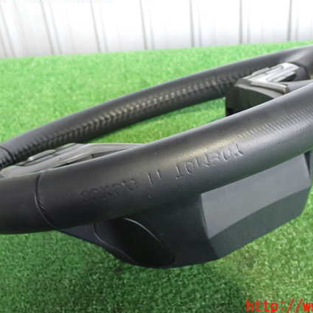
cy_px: 151
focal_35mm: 51
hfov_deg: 33.3
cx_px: 192
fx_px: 522
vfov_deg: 33.4
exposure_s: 1/25
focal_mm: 7.31
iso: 800
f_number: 2.8
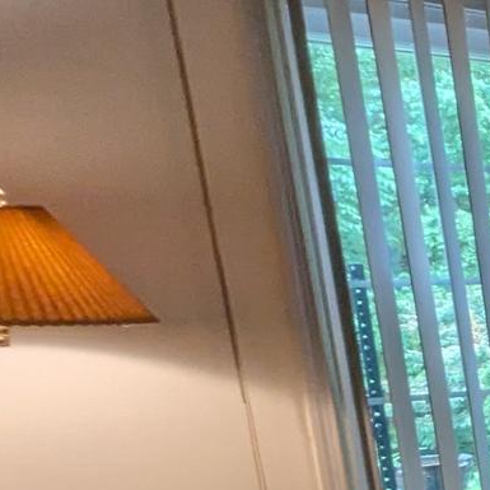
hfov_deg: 14.1
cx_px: 1254
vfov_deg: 26.9
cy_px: 467
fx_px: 977
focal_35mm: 61
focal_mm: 1.95
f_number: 2.2
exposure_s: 1/60
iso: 97
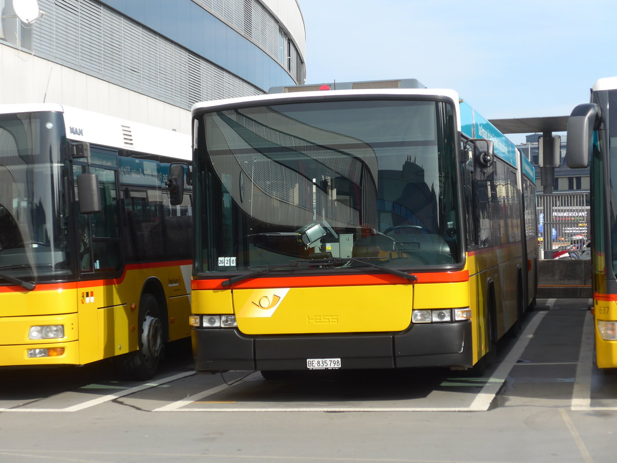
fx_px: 1533
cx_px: 308
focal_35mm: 86
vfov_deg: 17.2
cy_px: 232
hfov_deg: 22.8
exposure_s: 1/400
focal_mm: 17
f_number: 4.5
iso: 80
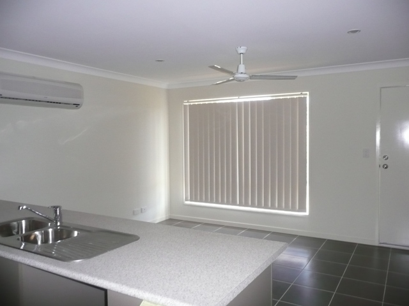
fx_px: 331
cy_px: 153
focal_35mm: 28
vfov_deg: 49.7
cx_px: 204
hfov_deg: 63.4
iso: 320
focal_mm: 4.6
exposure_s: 1/30
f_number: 3.3
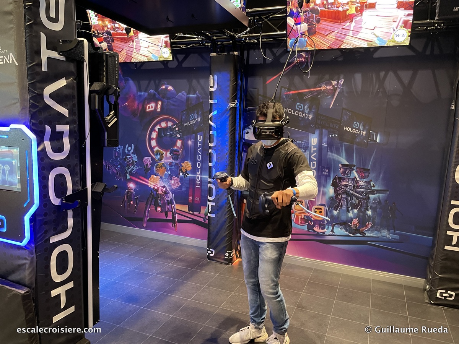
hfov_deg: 67.3
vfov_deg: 53.1
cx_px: 230
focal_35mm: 26
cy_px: 172
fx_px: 345
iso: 500
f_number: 1.6
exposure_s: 1/30
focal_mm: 4.2
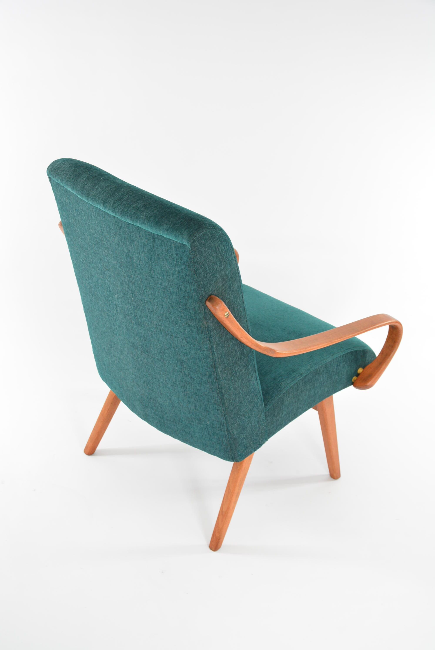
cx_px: 218
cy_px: 325
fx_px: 814
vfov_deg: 43.6
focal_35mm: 45
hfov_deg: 29.9
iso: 450
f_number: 5.6
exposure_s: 1/60
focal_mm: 30
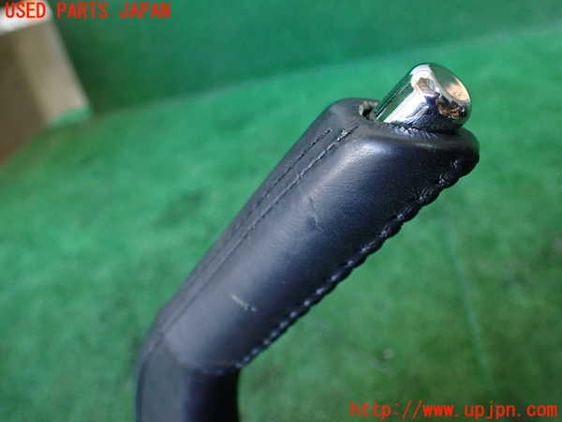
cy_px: 211
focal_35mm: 30
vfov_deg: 46.8
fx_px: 487
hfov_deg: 60.0
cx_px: 281
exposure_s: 1/125
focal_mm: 5.4
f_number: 2.3
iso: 640
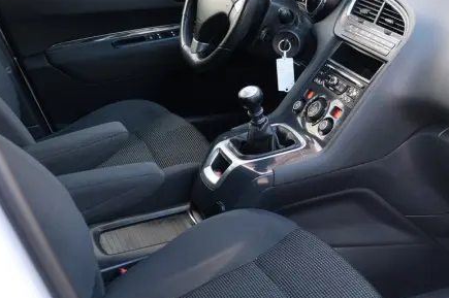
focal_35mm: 53
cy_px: 121
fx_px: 660
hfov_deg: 37.2
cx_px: 292
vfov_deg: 25.4
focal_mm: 24.3
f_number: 3.2
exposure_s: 1/70
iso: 320
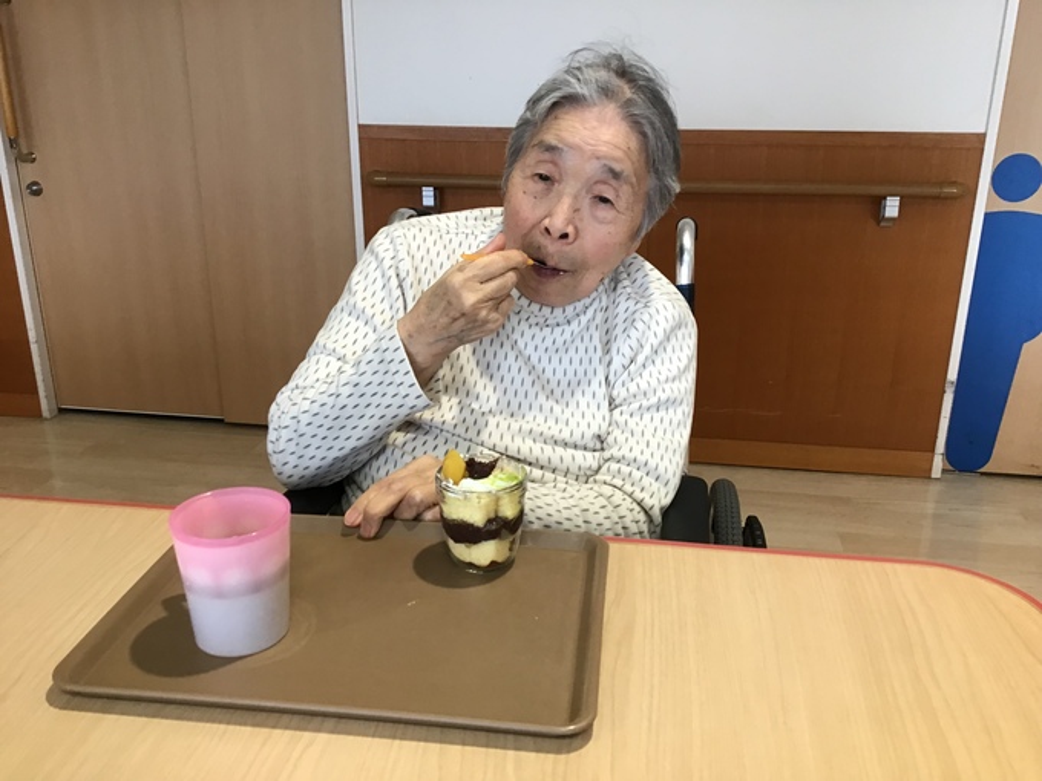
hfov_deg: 58.4
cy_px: 390
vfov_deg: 45.4
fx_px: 933
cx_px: 521
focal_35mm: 31
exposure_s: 1/30
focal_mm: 3.3
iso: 64
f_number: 2.4
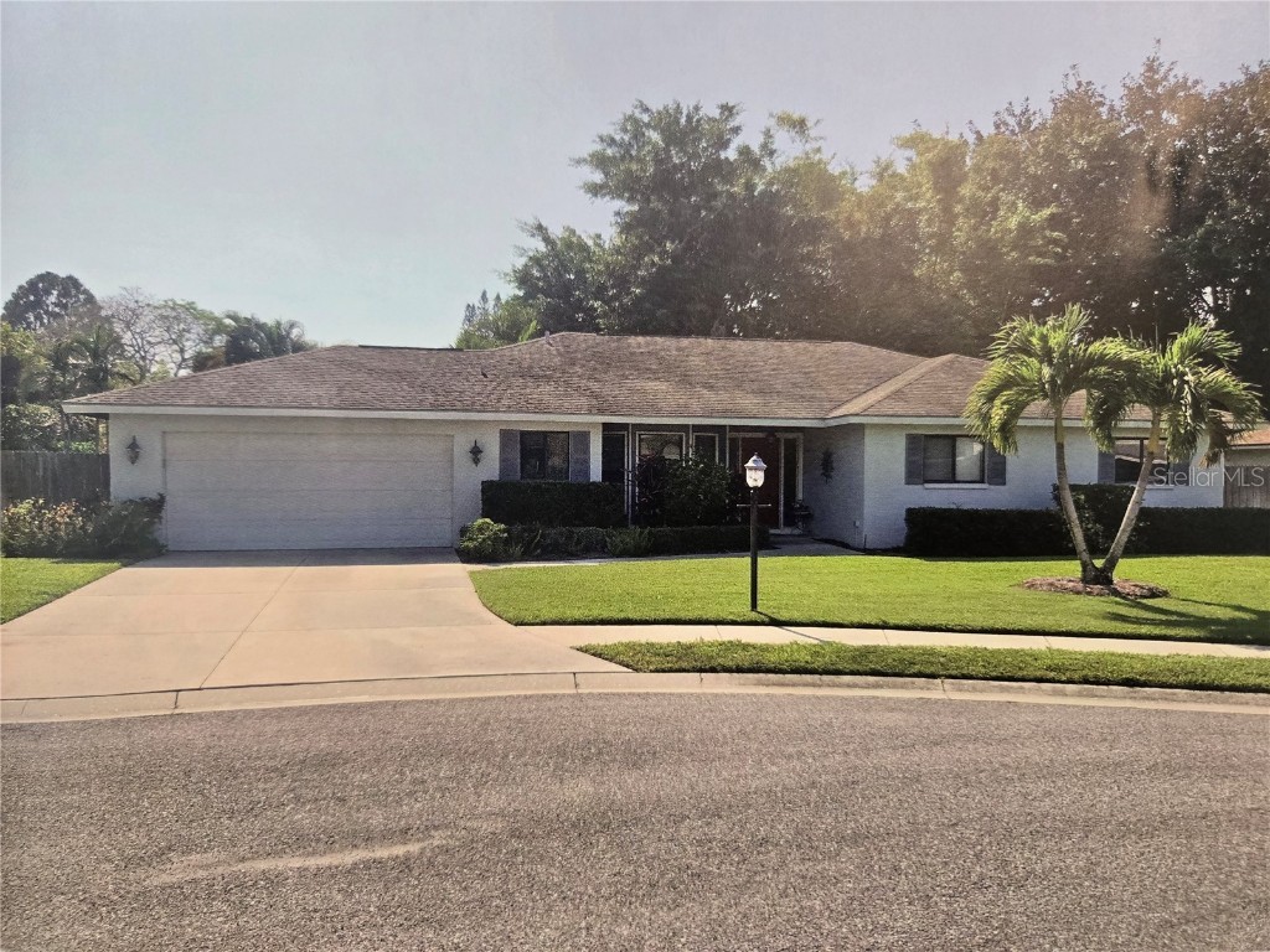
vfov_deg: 58.9
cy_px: 476
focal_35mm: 23
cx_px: 635
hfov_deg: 73.9
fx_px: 844
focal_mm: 5.4
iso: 400
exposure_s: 1/120
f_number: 1.8
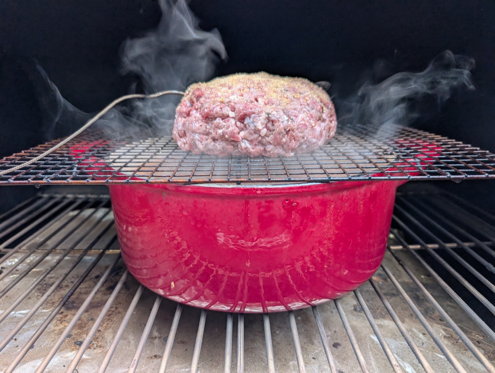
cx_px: 248
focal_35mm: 24
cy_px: 186
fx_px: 344
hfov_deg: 71.5
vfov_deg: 56.9
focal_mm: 6.9
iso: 244
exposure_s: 1/372
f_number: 1.68
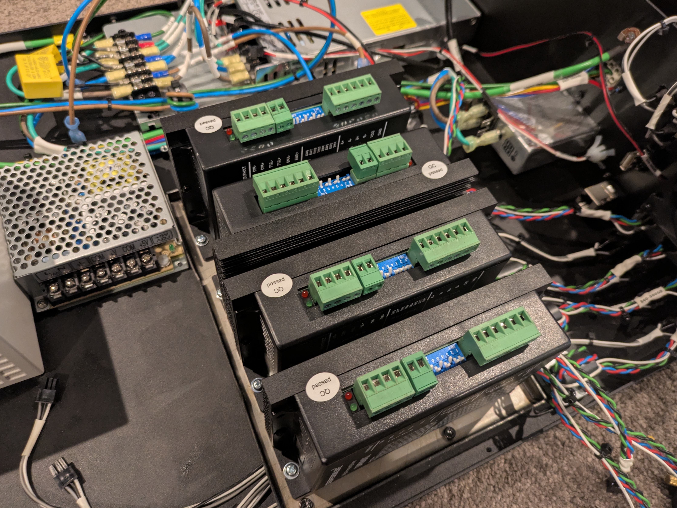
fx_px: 508
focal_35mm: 26
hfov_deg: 67.3
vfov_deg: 53.1
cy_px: 248
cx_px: 346
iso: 317
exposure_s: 1/24
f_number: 1.89
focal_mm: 5.43
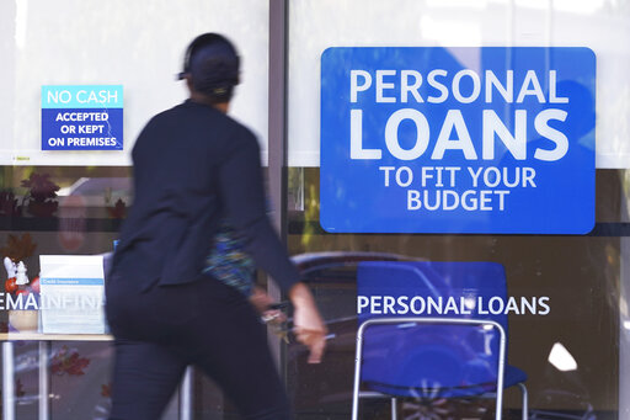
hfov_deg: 10.3
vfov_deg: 6.9
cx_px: 315
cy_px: 210
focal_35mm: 200
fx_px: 3499
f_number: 5.6
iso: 100
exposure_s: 1/50
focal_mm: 200
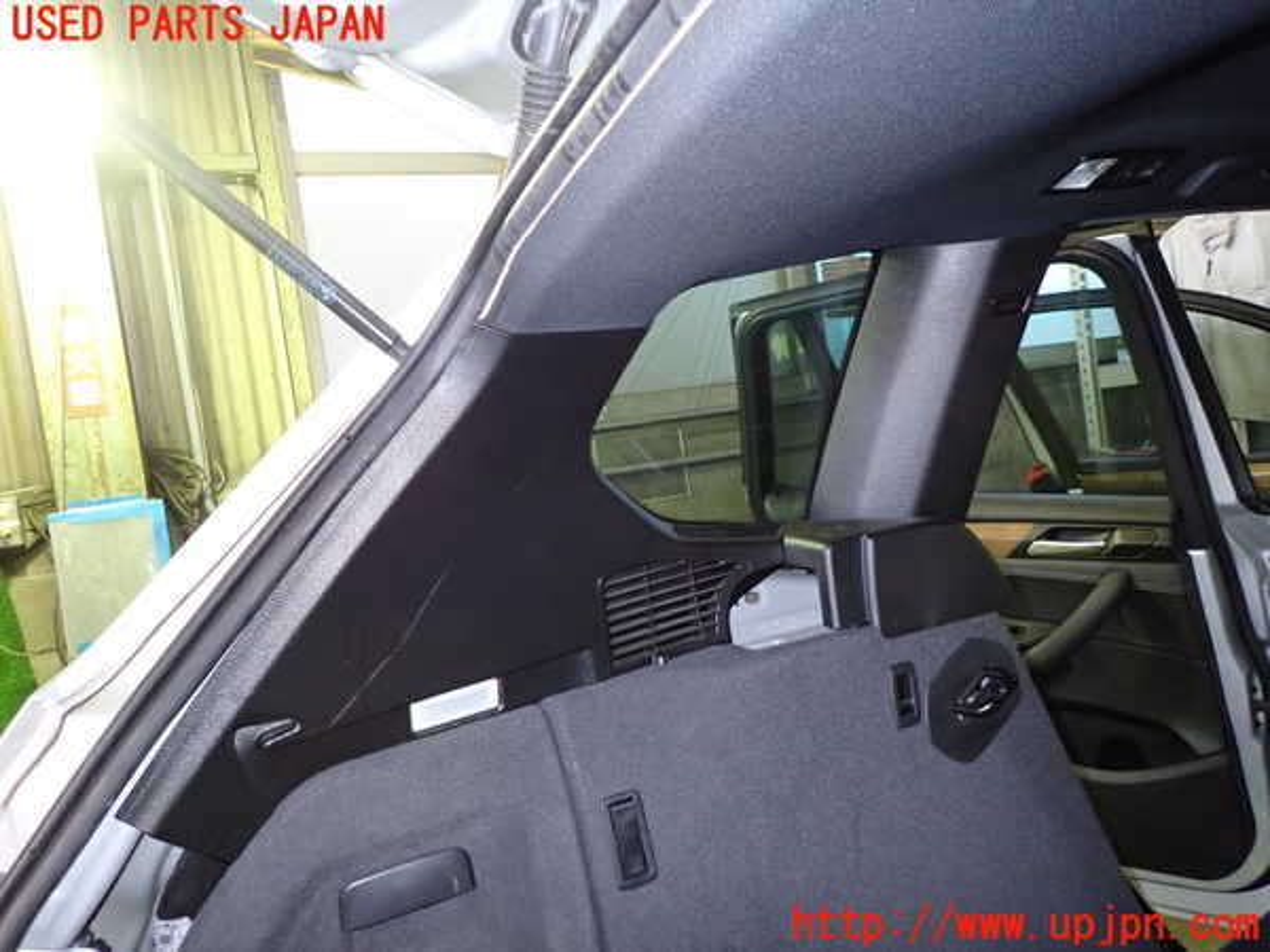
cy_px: 476
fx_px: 917
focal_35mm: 25
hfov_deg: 69.4
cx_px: 635
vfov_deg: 54.9
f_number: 2
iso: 500
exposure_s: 1/30
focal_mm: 4.5
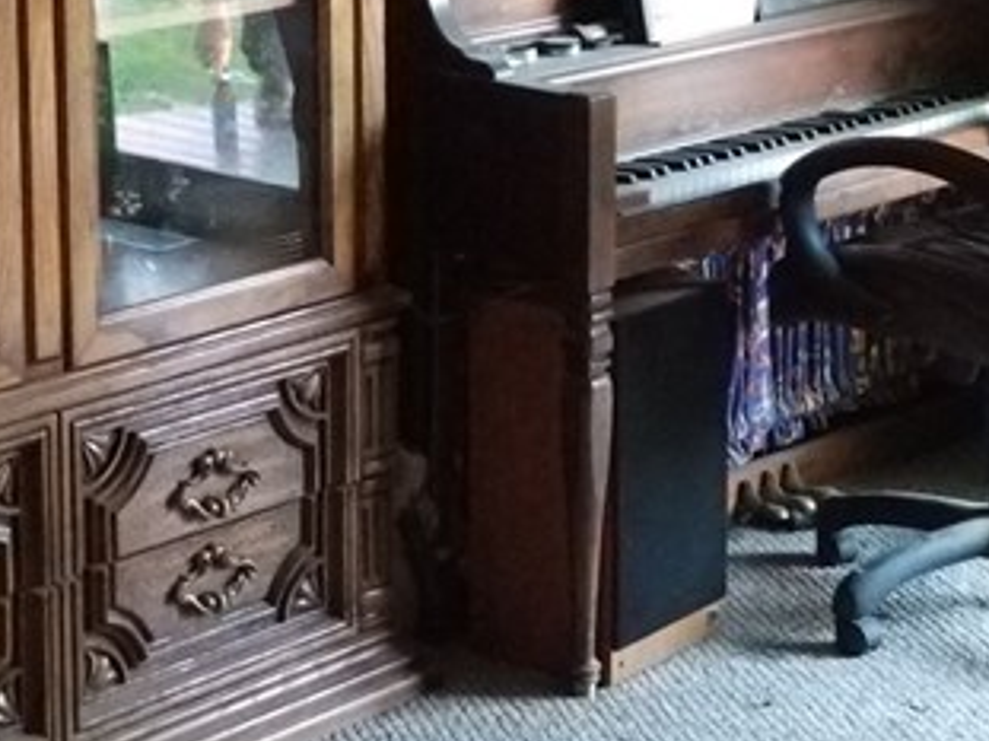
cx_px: 642
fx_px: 3056
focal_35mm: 107
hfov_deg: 18.3
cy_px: 51
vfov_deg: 13.7
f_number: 2.4
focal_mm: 6
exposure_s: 1/30
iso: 640
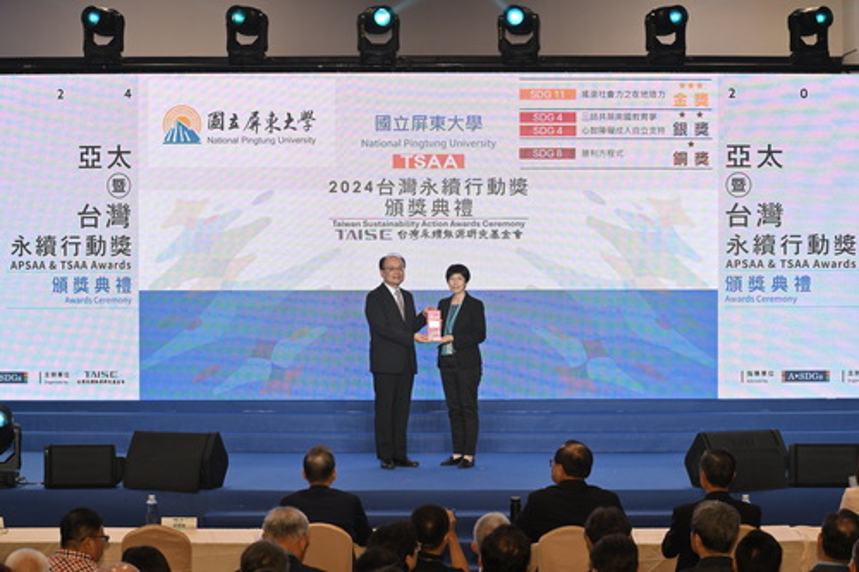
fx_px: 2147
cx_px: 430
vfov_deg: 15.2
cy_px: 286
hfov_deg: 22.6
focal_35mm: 90
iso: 800
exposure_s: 1/160
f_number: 7.1
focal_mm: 90
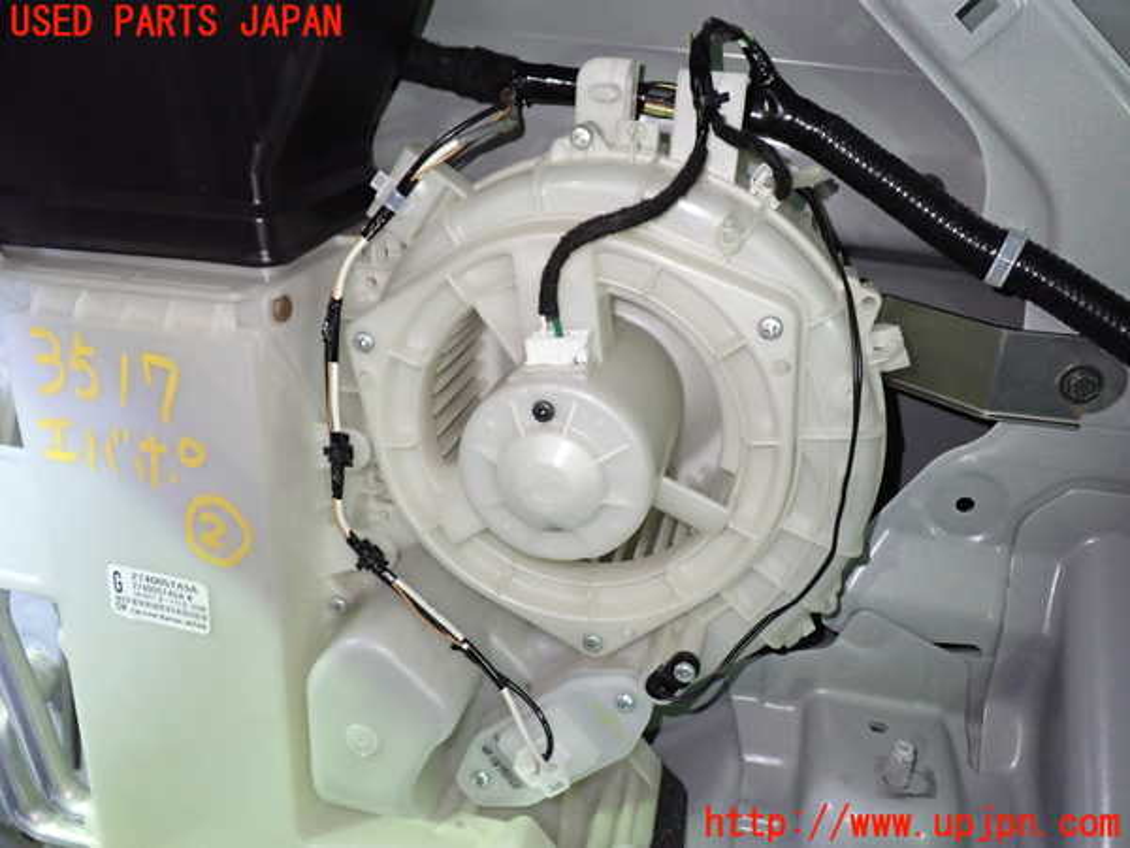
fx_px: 979
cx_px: 565
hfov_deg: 60.0
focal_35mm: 30
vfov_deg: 46.8
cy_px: 424
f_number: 2.3
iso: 800
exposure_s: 1/30
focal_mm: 5.4
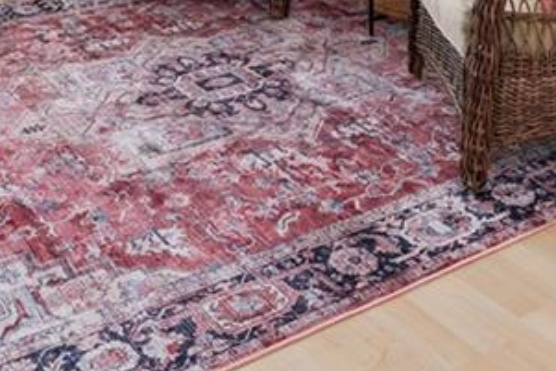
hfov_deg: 29.1
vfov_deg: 16.5
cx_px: 366
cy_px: -301
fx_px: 1066
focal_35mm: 69
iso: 100
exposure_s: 1/5
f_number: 7.1
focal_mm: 13
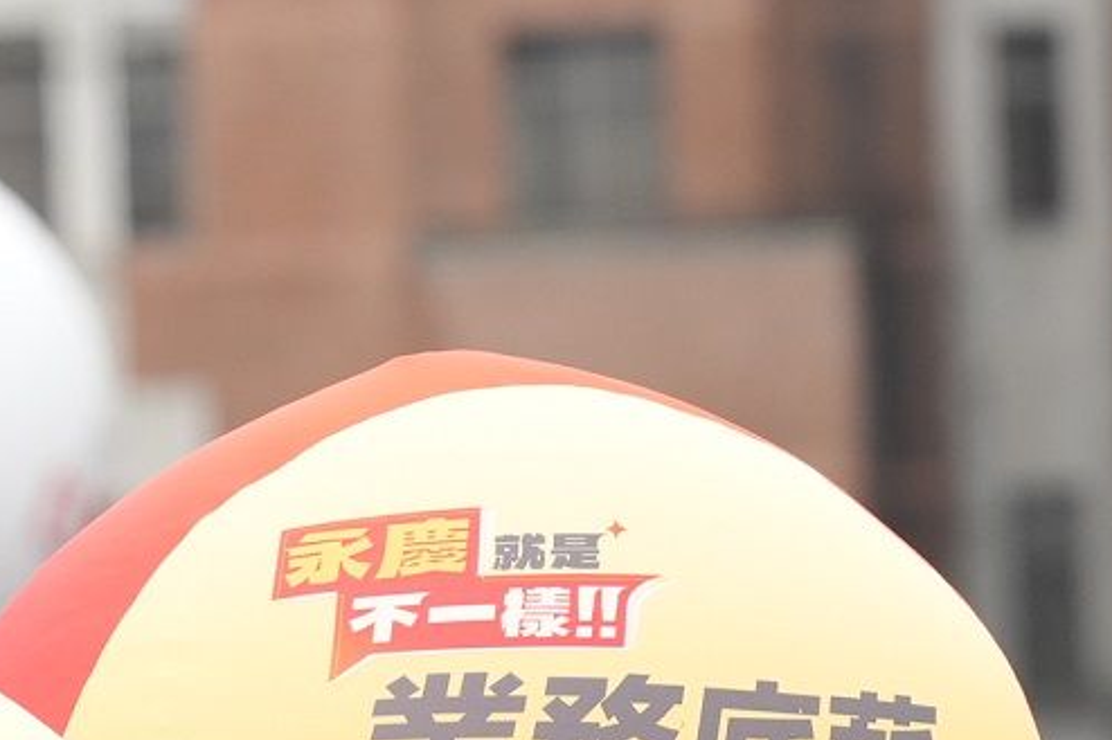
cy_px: 1016
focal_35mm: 1034
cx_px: 74
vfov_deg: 1.3
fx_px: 31927
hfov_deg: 2.0
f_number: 4.5
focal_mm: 176
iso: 400
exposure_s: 1/500
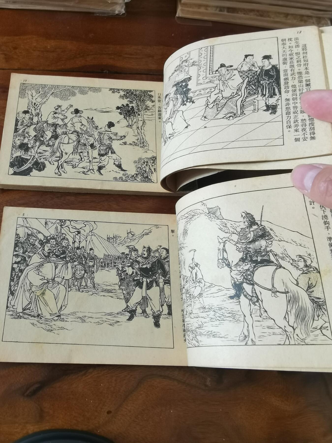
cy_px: 222
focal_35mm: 27
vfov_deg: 65.3
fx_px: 345
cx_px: 166
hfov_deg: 51.4
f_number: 2.2
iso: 125
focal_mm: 2.26
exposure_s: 1/33.3
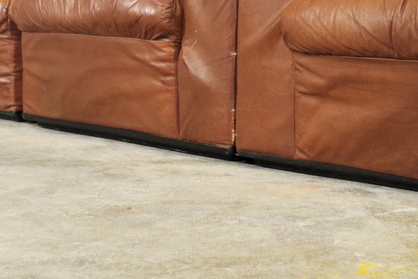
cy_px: -47
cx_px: 317
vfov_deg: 13.7
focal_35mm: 97
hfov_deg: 20.8
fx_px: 1126
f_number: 4
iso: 800
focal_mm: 23.13
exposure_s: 1/60
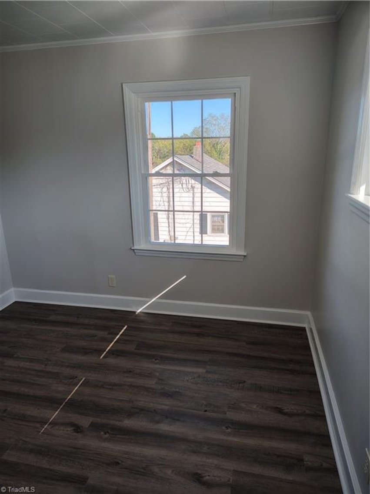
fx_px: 342
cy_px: 247
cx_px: 185
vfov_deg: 71.6
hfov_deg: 56.8
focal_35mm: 24
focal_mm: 5.56
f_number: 1.8
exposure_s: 1/120
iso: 123
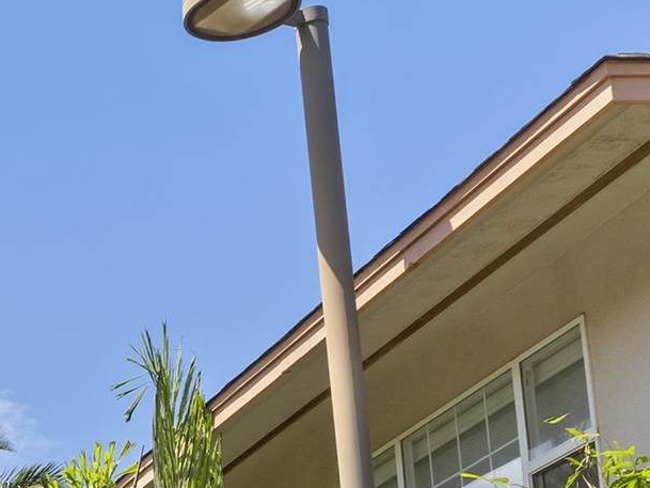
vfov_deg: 14.4
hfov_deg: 16.4
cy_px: 705
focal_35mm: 97
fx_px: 1822
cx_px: -570
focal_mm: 20
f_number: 8
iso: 64
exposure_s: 1/160
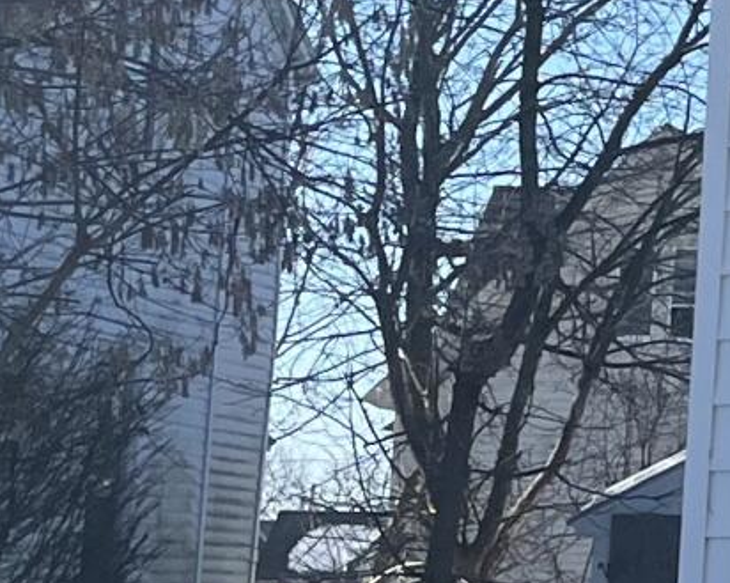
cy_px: -9
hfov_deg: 9.0
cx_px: 1992
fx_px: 3994
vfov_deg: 8.3
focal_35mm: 185
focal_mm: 5.1
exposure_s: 1/2571
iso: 50
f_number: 1.6
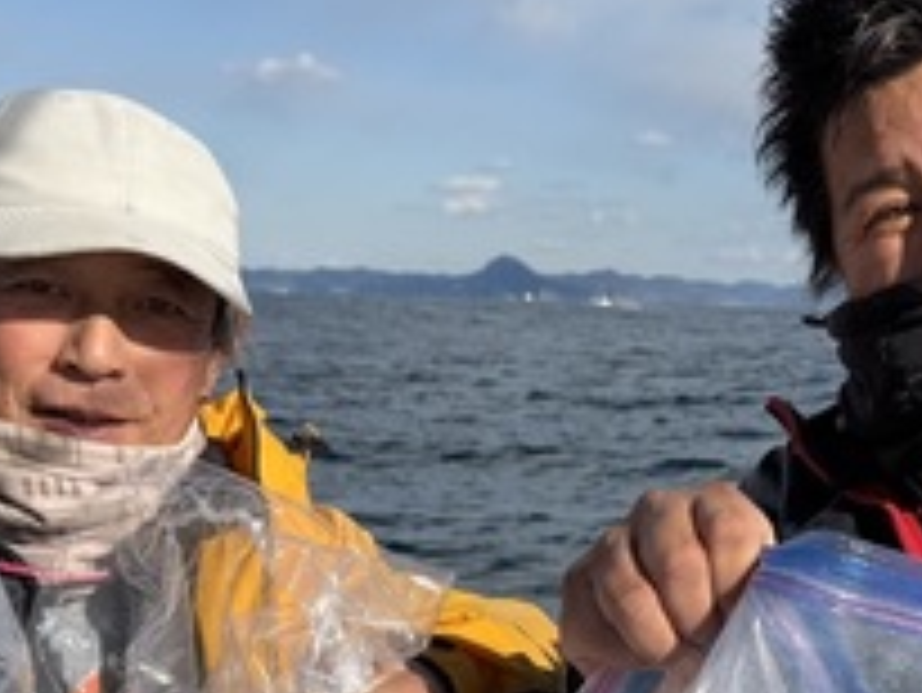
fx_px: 1999
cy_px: 670
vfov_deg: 19.2
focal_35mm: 75
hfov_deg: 25.3
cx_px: 792
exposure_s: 1/5714
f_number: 1.78
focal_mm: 6.76
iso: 80
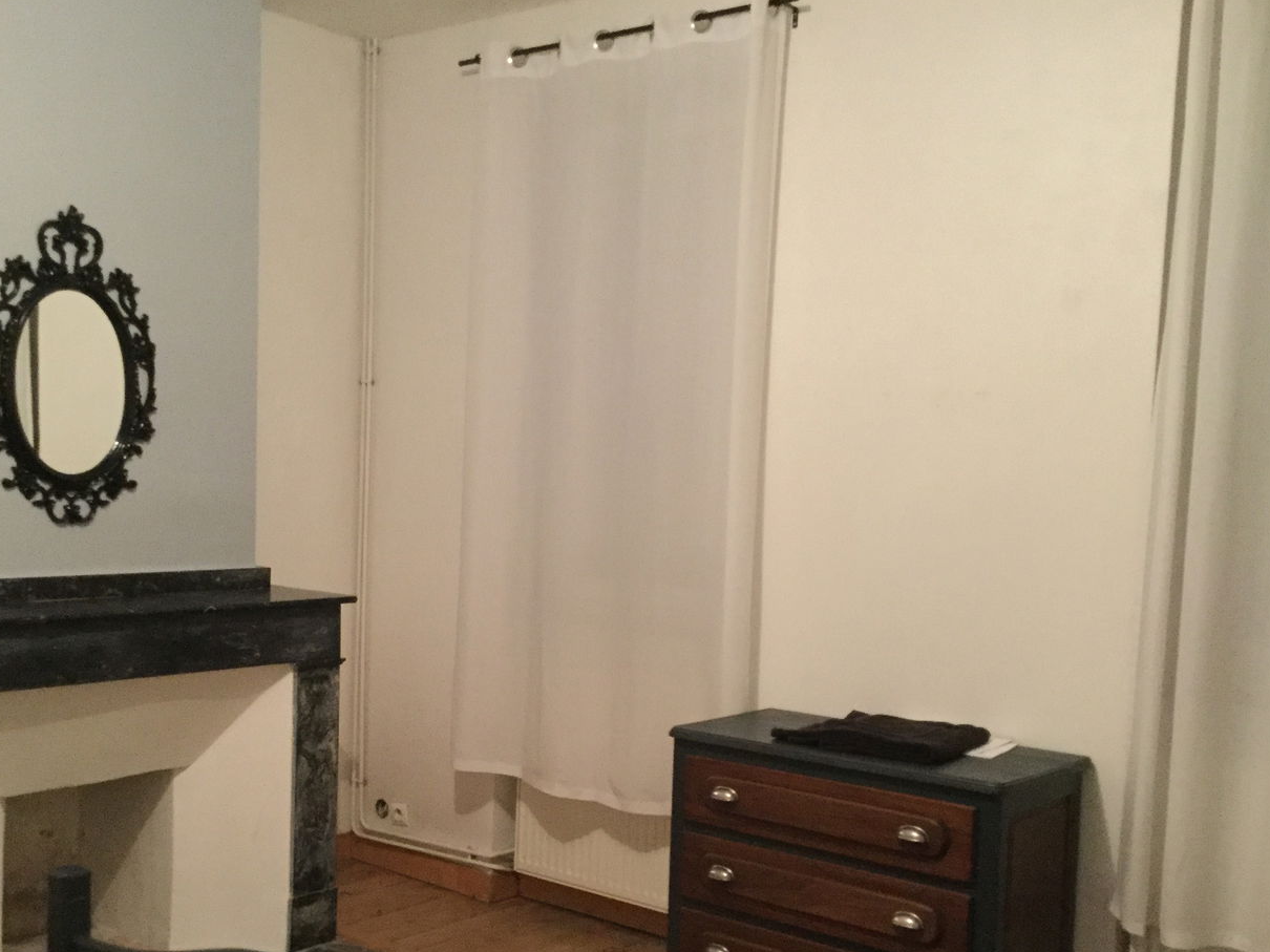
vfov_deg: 34.9
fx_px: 1504
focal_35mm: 41
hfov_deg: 45.7
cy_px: 593
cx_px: 563
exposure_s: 1/17
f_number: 2.4
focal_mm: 3.3
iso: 400
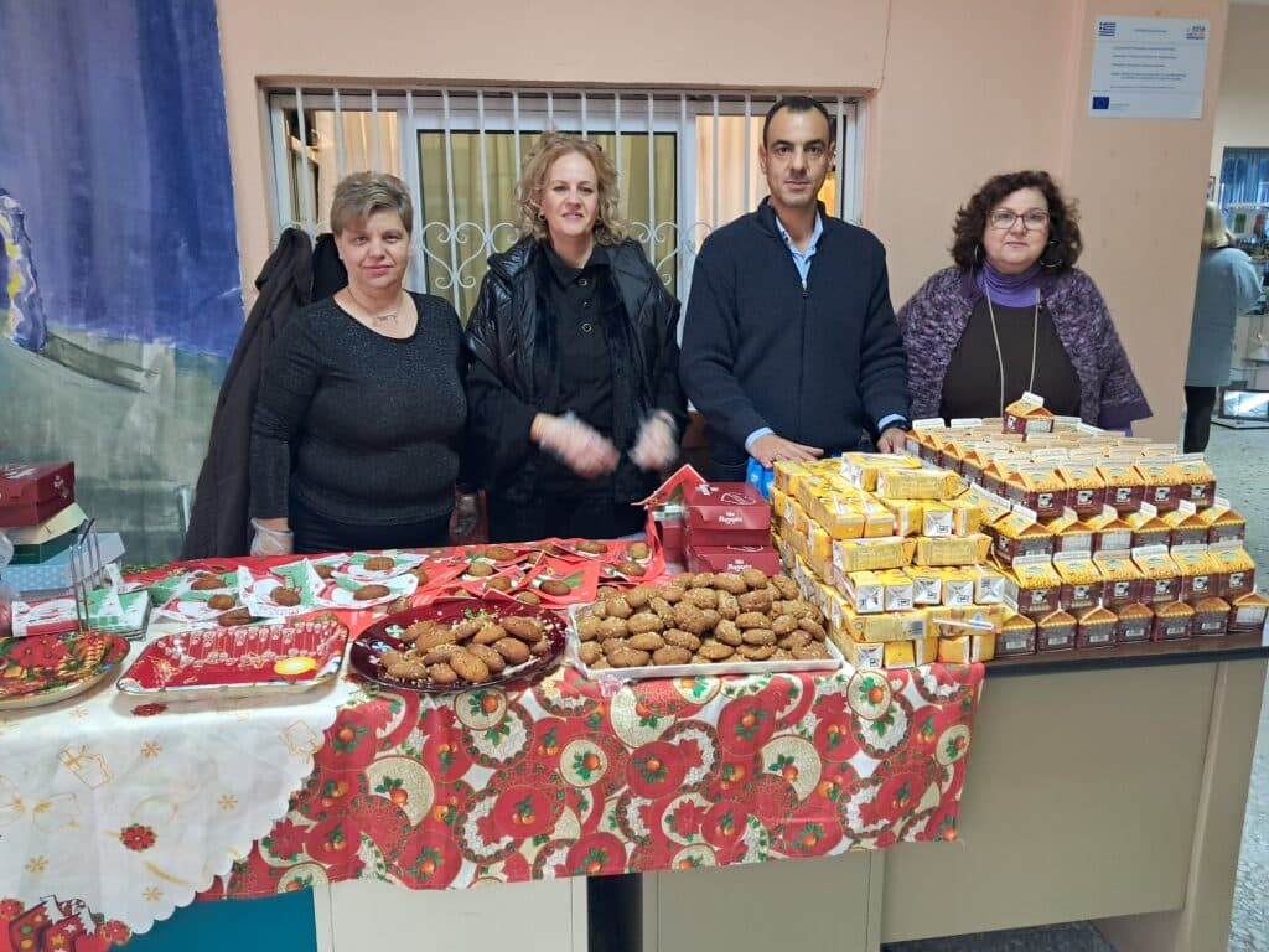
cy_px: 476
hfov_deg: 65.3
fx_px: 990
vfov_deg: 51.4
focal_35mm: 27
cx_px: 634
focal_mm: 4
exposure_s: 1/33
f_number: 1.8
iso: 500
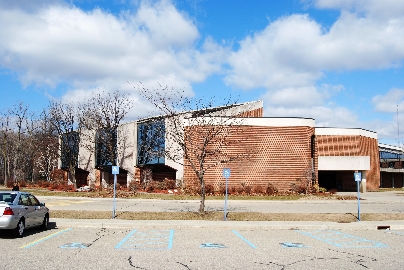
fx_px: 404
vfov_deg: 37.0
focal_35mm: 36
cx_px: 202
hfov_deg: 53.1
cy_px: 135
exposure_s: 1/250
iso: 140
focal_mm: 24
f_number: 10
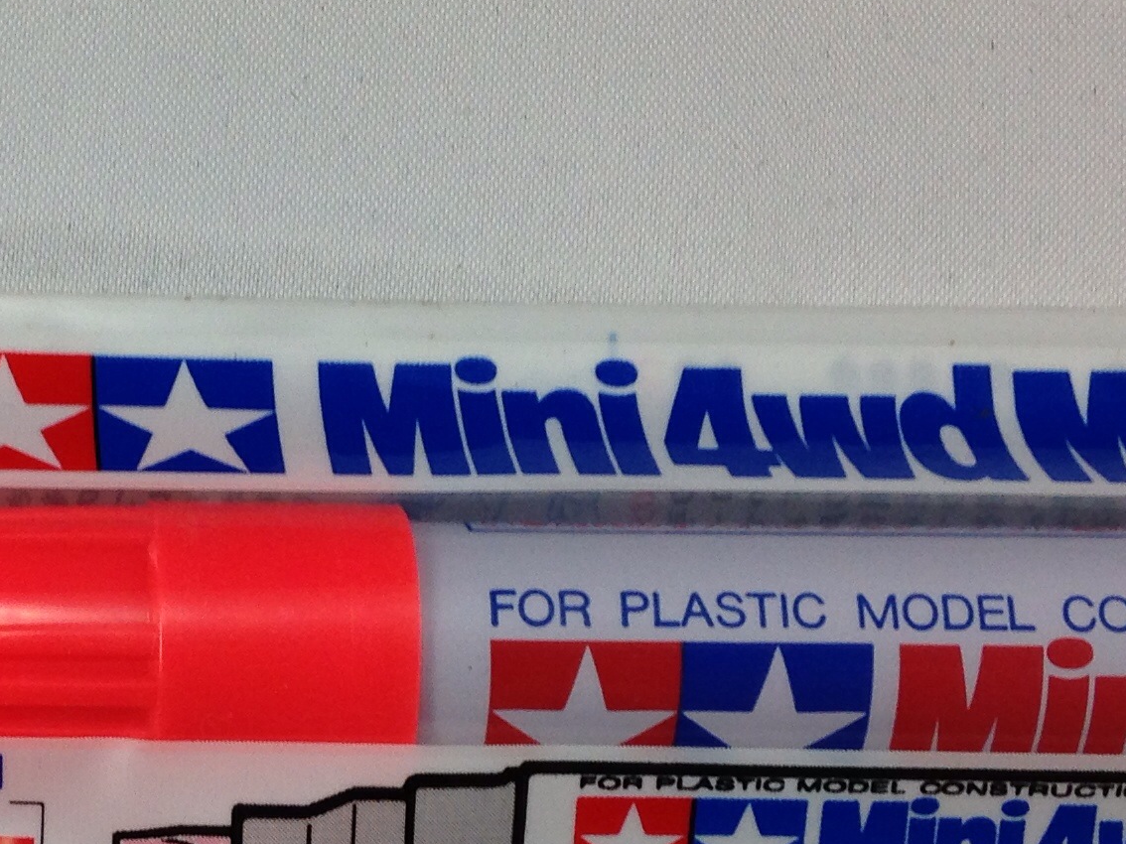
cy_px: 680
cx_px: 94
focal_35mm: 95
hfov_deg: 20.2
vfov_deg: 15.5
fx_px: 3090
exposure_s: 1/120
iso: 64
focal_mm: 4.13
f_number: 2.4
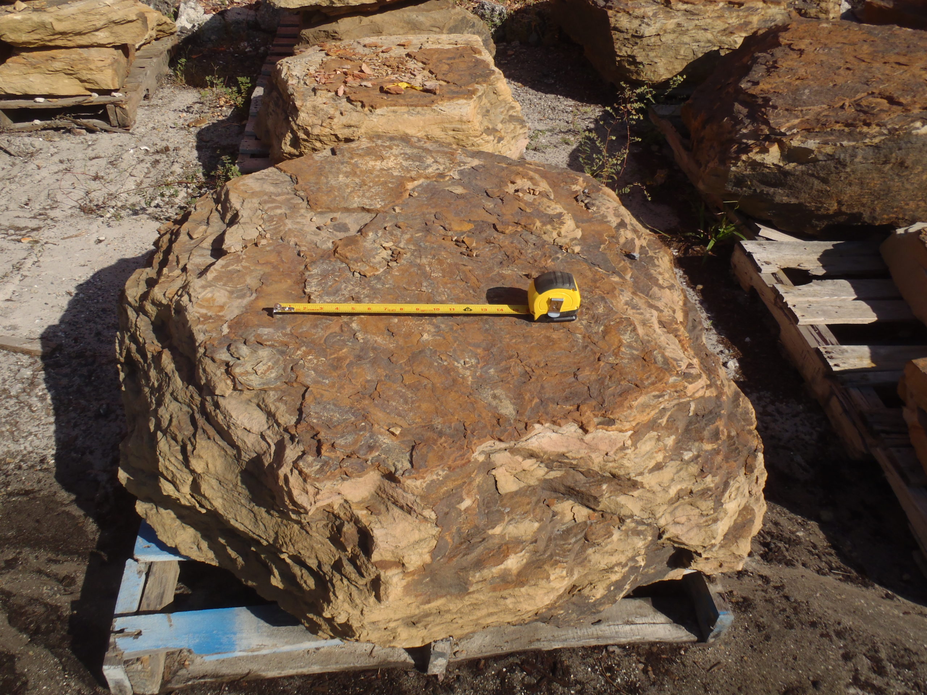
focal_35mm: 28
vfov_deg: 49.7
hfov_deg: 63.4
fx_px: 750
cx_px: 464
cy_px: 348
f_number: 3.9
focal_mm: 5
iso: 80
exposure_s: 1/1000
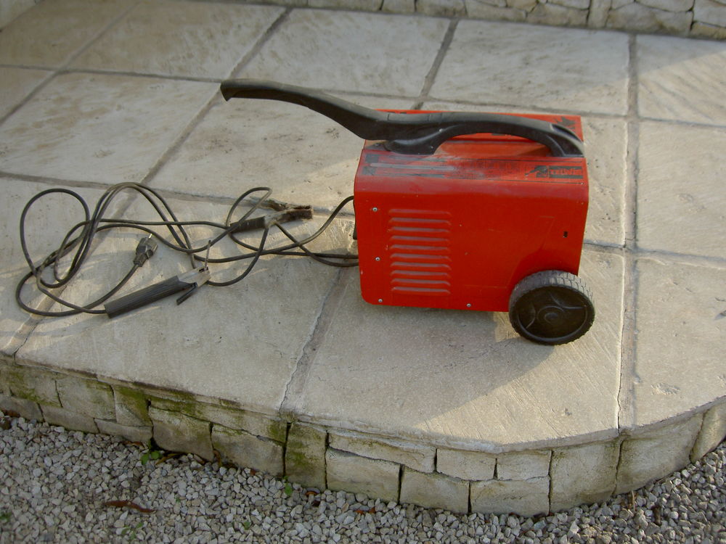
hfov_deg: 47.9
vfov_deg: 36.8
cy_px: 272
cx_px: 363
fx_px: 818
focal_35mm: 39
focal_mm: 8
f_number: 2.8
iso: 100
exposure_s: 1/200
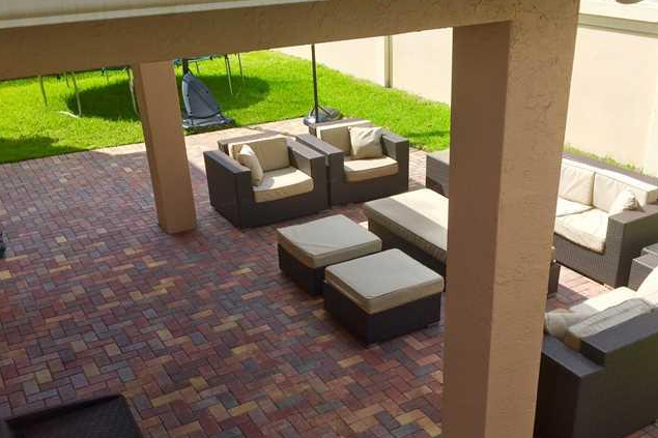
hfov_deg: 50.4
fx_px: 694
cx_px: 391
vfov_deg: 34.7
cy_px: 288
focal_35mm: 38
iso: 32
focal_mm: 4.15
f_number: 2.2
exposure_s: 1/1319
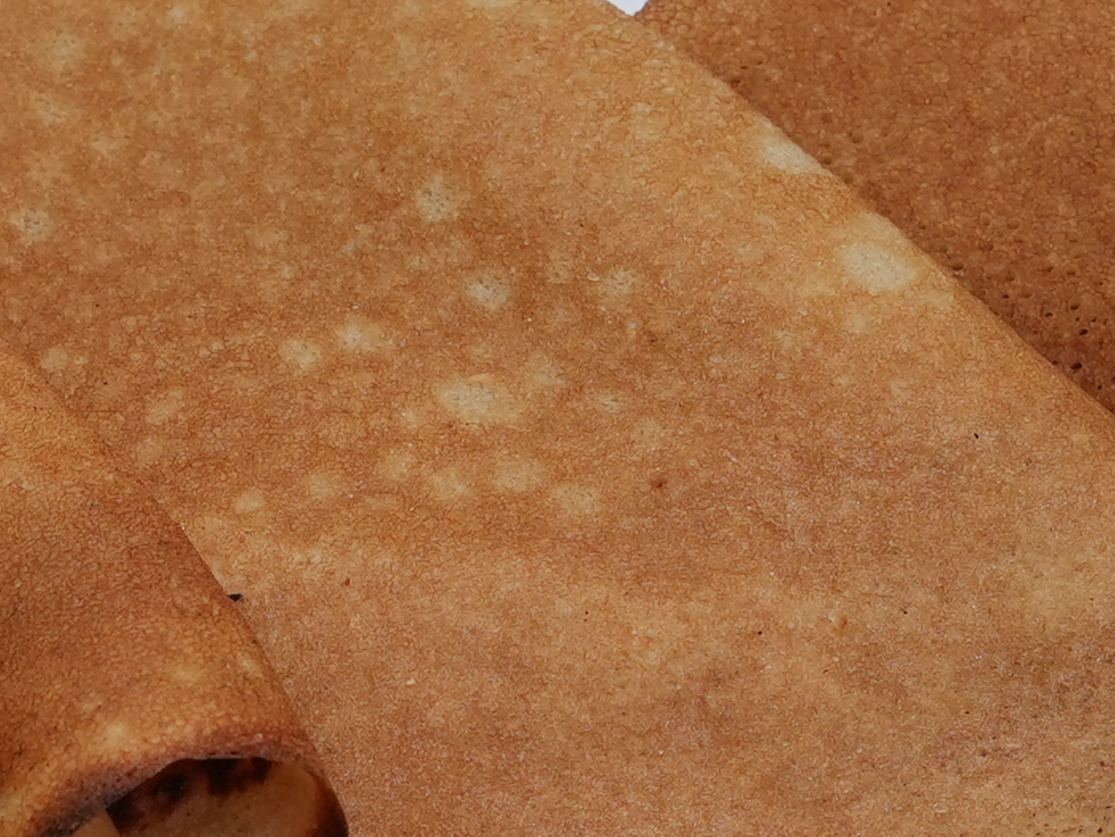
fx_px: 8474
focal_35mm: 263
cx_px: 213
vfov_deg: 5.6
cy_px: 1322
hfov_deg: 7.5
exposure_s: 1/100
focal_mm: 50
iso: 320
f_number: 7.1
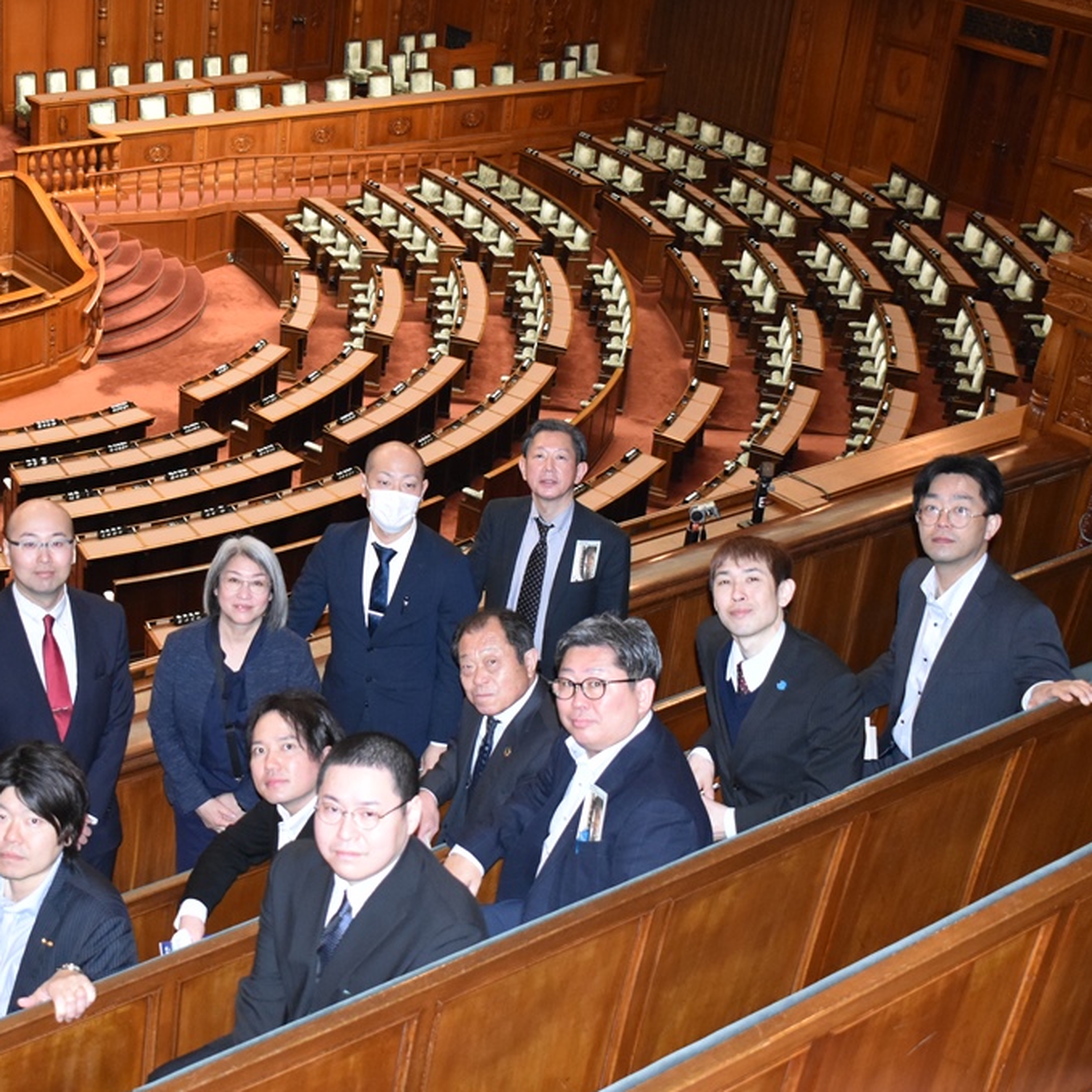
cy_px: 547
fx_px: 1785
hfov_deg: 33.6
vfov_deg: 34.0
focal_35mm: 50
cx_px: 338
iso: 2000
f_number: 4
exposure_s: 1/60
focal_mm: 26
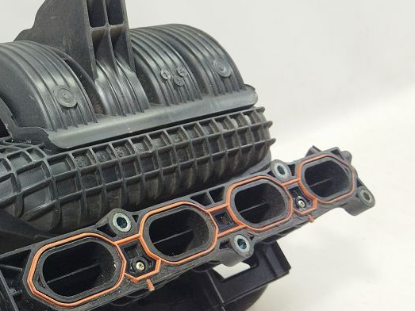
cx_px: 49
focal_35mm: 62
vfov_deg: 23.6
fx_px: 743
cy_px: 185
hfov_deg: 30.0
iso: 179
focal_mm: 4.71
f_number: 1.79
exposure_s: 1/100
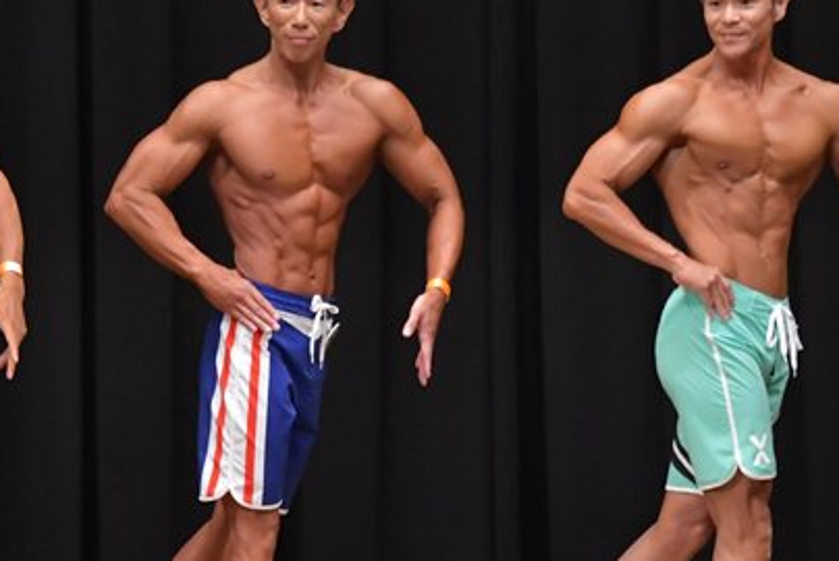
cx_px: 196
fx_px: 9025
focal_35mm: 387
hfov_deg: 5.3
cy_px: 349
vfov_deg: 3.6
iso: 6400
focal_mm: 135
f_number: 5.6
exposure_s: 1/400
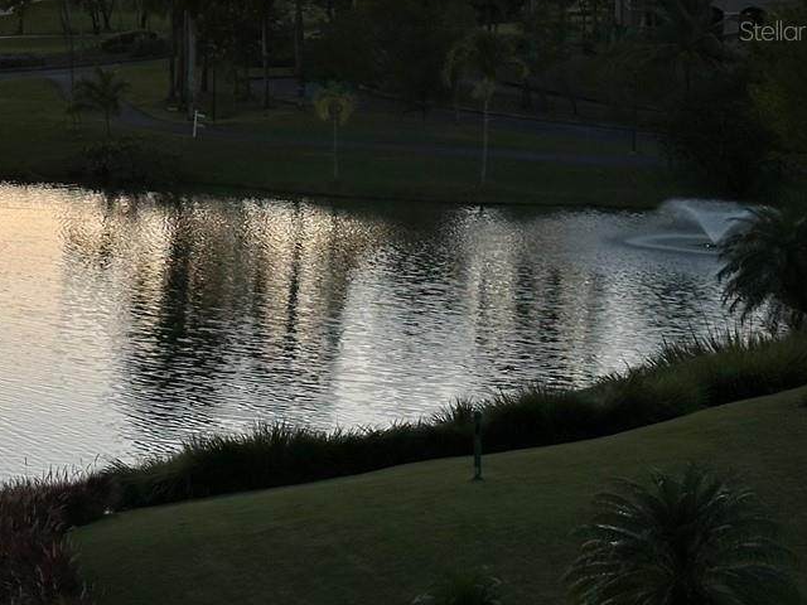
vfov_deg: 12.2
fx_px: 2798
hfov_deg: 15.8
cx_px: -150
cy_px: 30
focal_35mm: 120
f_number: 1.78
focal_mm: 6.86
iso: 64
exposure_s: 1/1062
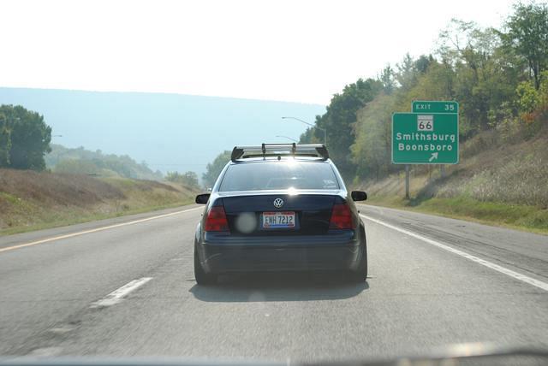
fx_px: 1257
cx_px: 274
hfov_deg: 24.6
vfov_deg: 16.6
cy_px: 183
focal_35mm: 82
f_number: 8
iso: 100
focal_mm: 55
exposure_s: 1/250
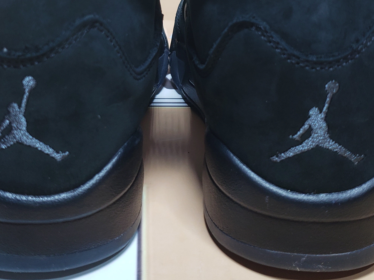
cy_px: 56
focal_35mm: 53
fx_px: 573
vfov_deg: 27.0
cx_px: 157
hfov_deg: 36.1
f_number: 1.5
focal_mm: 4.3
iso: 50
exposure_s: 1/321
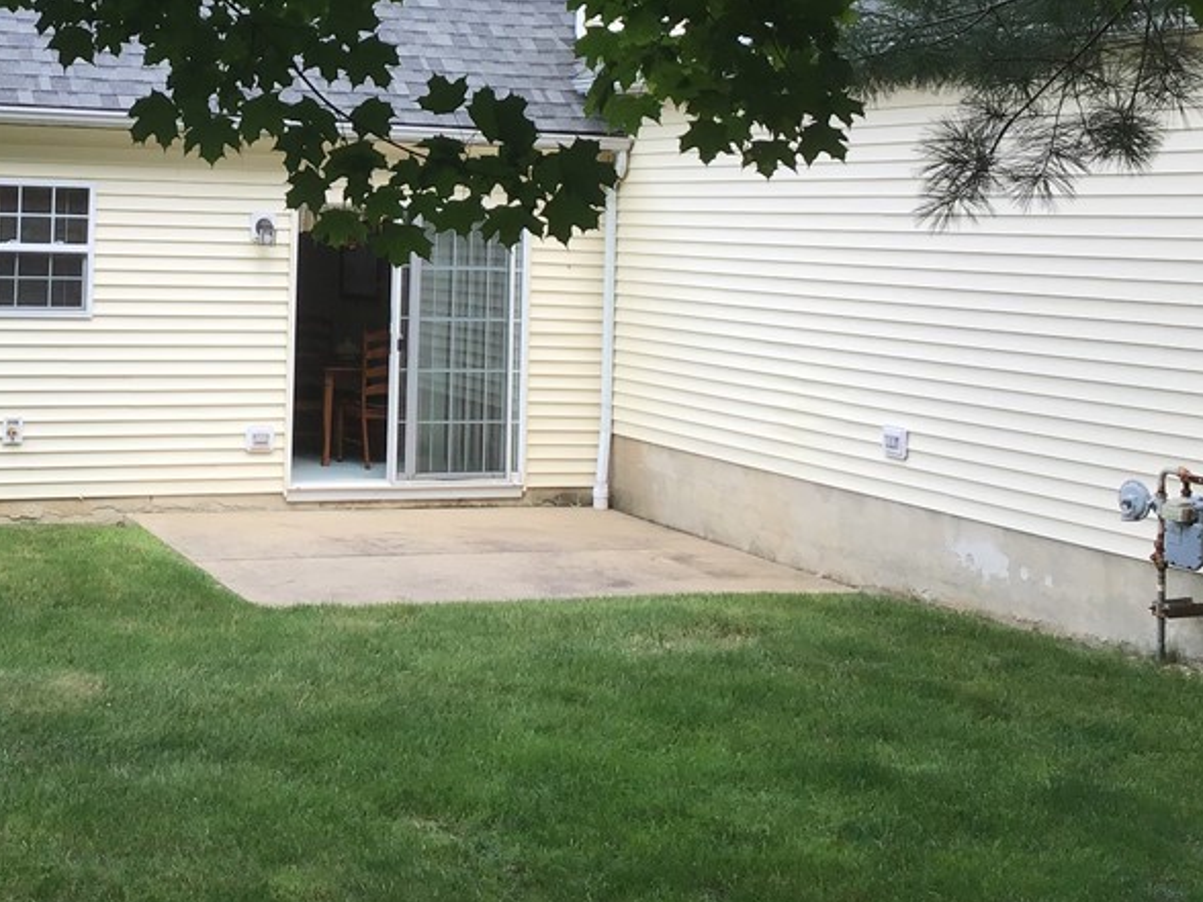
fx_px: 1877
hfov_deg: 34.8
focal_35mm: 54
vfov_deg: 26.6
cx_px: 303
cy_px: 192
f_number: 2.4
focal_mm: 3.3
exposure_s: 1/519
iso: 25
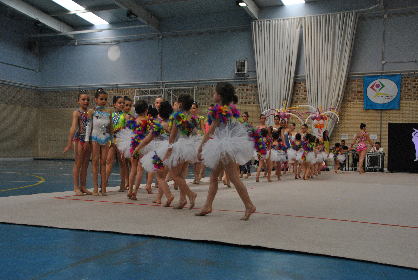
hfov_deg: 44.9
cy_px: 140
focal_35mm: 44
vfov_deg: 30.9
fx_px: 506
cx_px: 209
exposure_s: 1/200
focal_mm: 29
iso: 800
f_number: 7.1
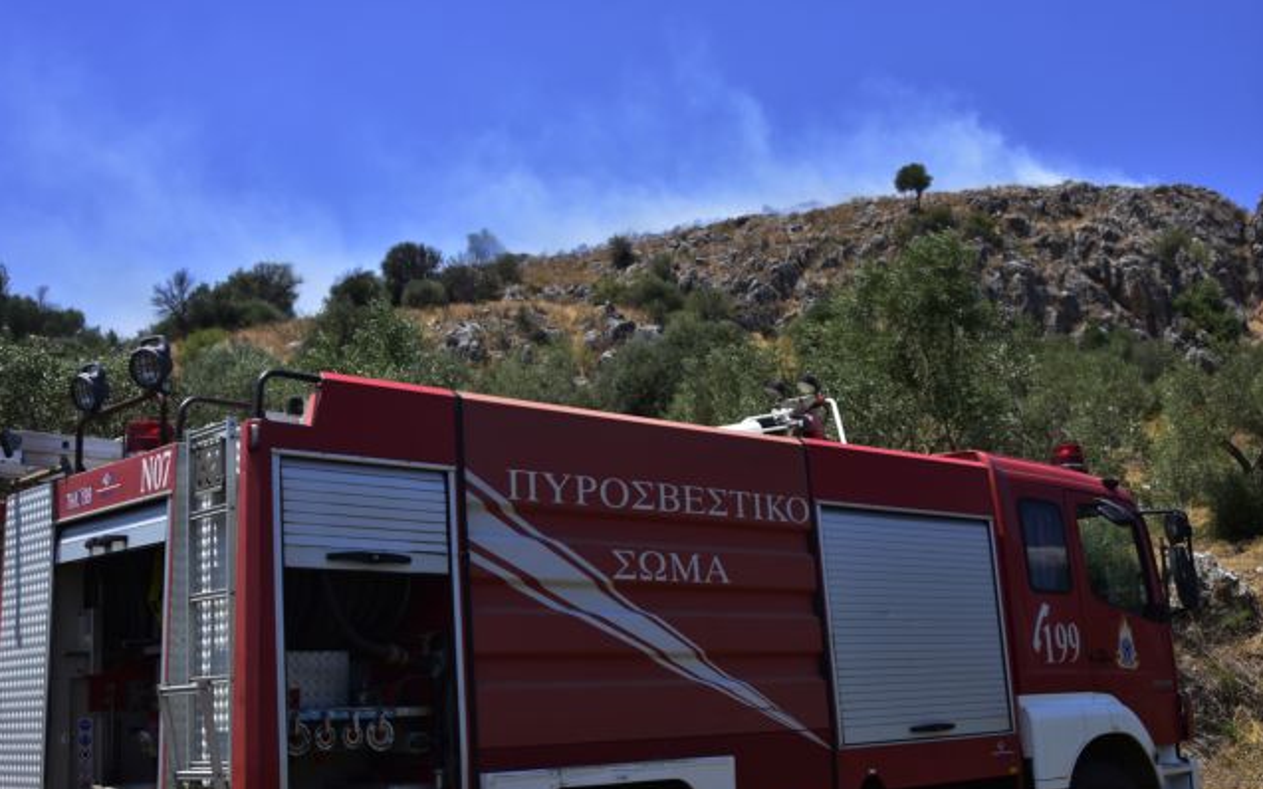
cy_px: 405
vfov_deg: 29.9
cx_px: 632
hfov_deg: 46.2
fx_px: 1480
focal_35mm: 43
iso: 100
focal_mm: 28
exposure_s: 1/400
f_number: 6.3
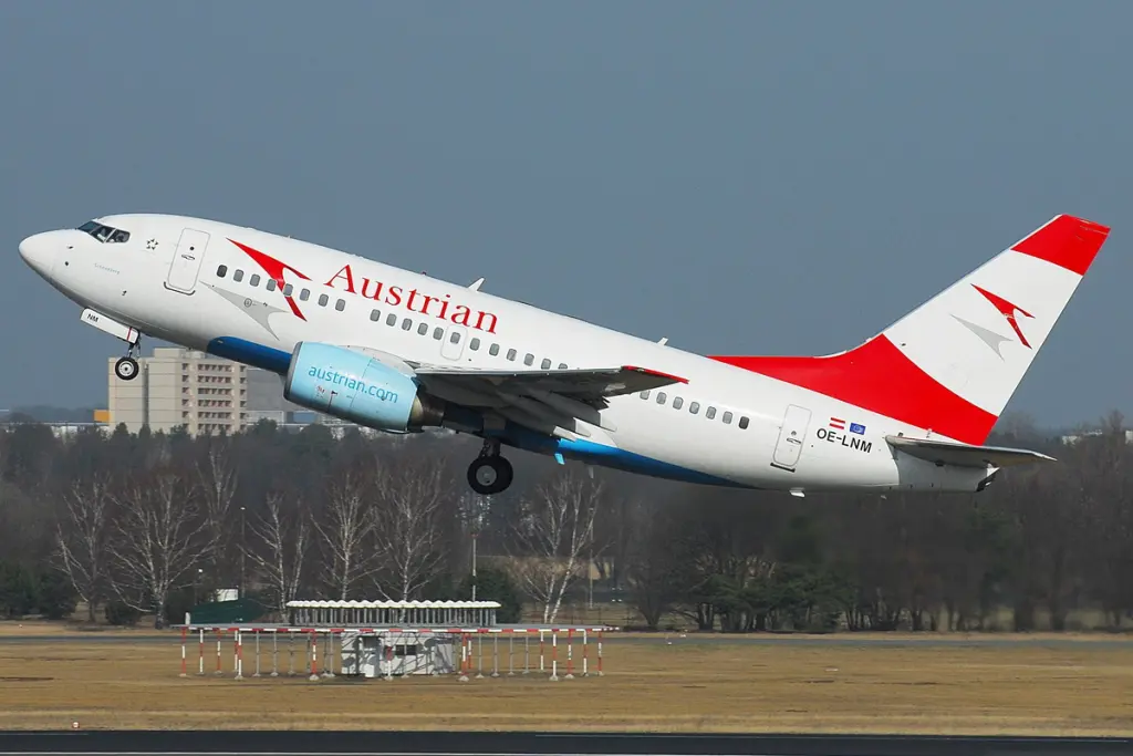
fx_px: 7790
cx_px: 566
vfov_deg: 5.6
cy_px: 378
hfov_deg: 8.3
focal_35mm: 248
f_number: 8
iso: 125
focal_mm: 165
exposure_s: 1/1000
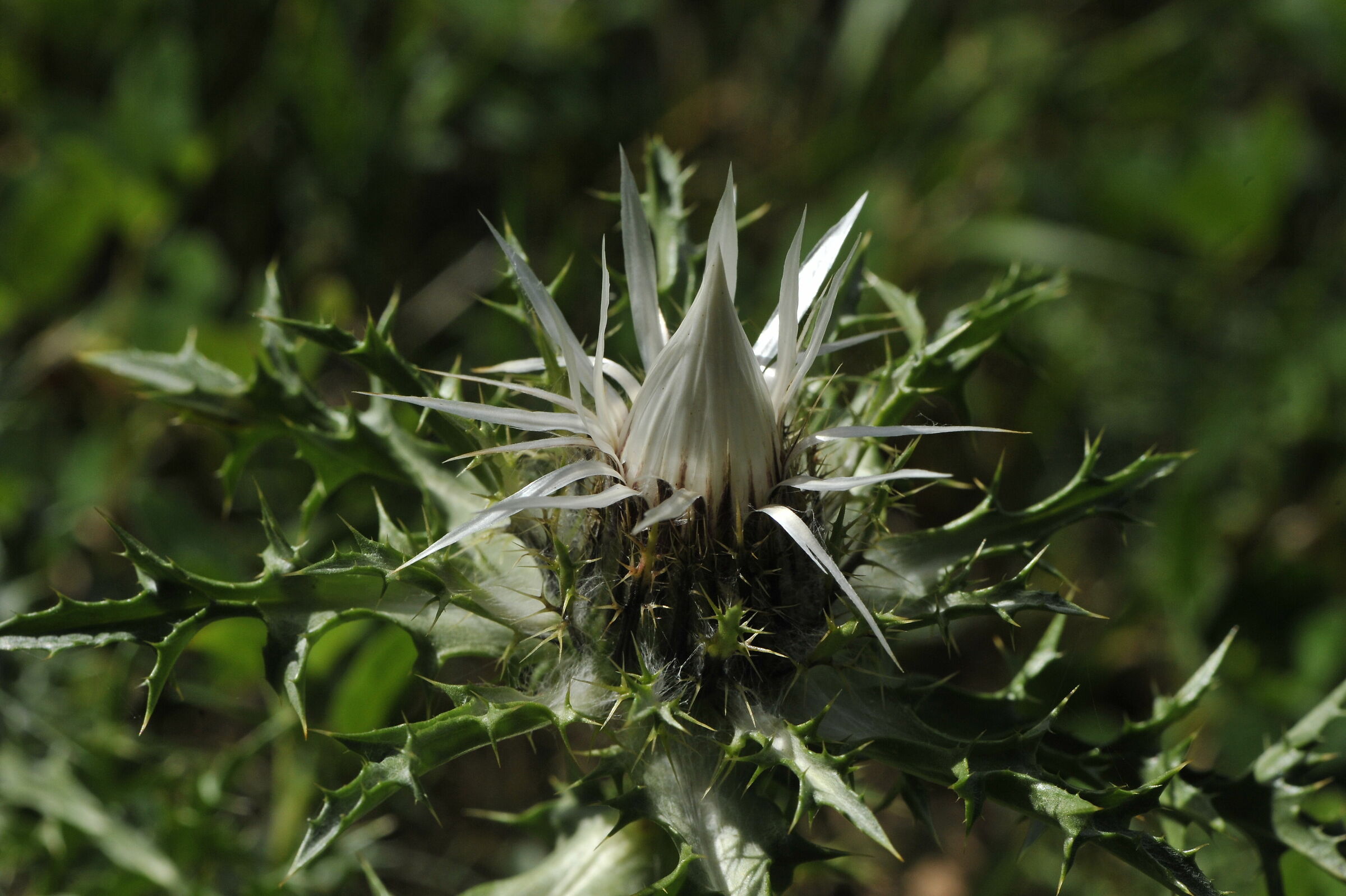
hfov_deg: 19.5
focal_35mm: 105
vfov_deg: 13.0
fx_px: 3923
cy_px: 448
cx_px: 673
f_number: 18
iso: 1000
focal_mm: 105
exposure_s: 1/1250
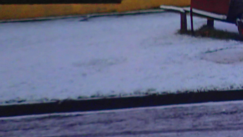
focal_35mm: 120
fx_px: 773
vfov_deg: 9.7
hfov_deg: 14.2
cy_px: -95
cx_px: 521
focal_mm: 4.5
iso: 100
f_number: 2
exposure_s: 1/125
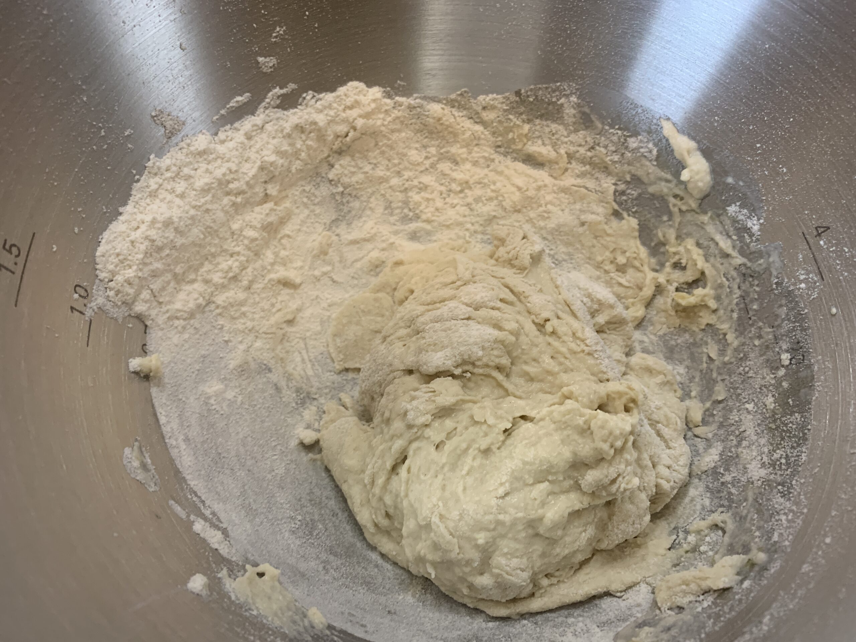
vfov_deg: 53.1
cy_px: 321
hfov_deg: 67.3
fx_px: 643
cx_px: 428
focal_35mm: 26
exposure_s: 1/50
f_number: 1.8
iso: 100
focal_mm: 4.25
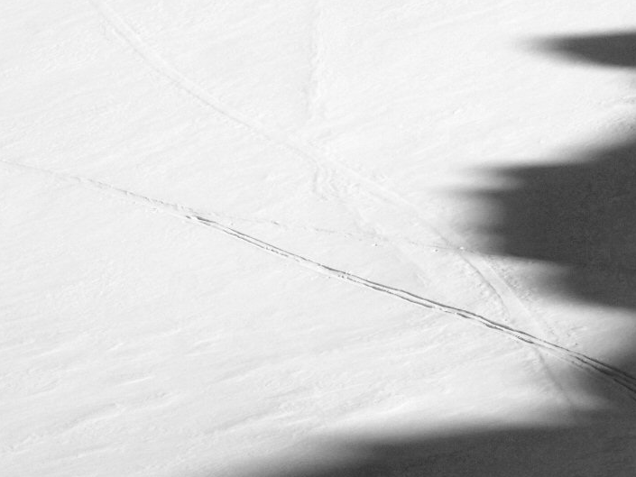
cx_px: 318
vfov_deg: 7.9
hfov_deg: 10.5
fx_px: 3473
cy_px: 179
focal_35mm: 189
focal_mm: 18
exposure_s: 1/640
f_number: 6.3
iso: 100
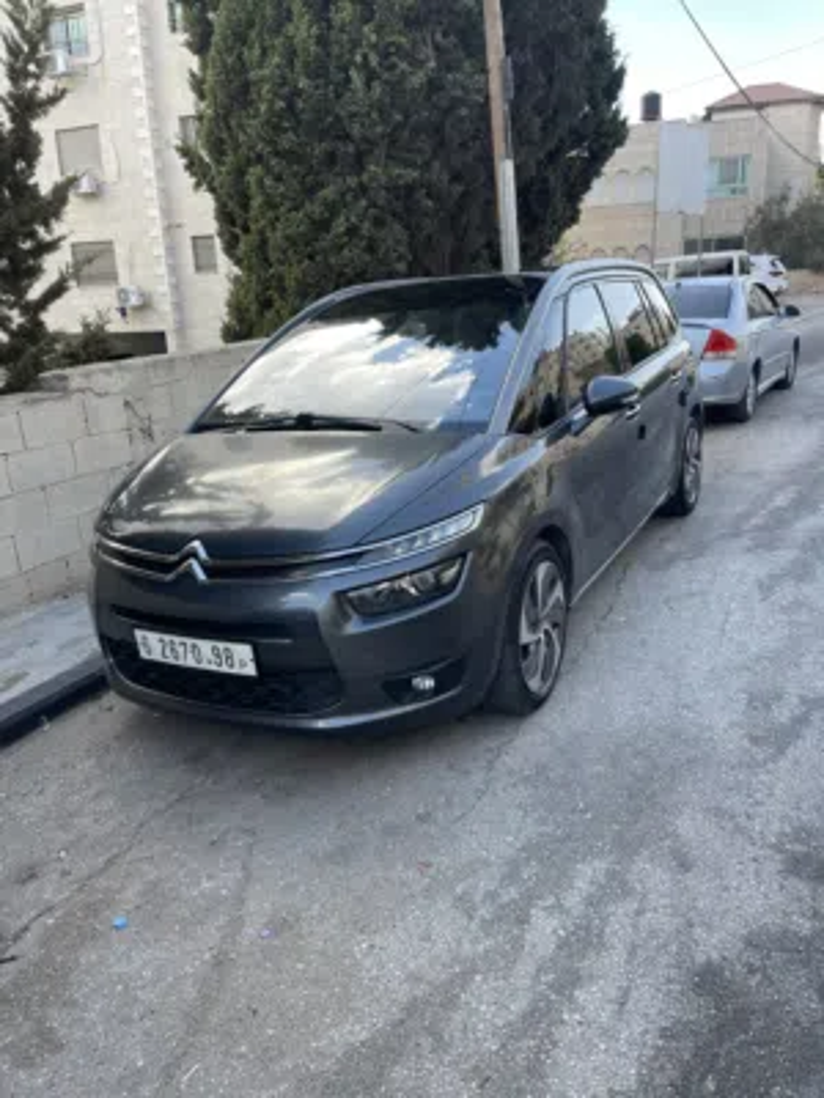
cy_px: 549
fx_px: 793
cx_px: 412
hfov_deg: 54.9
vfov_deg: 69.4
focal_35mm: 25
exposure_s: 1/238
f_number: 1.6
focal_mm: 5.1
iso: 32
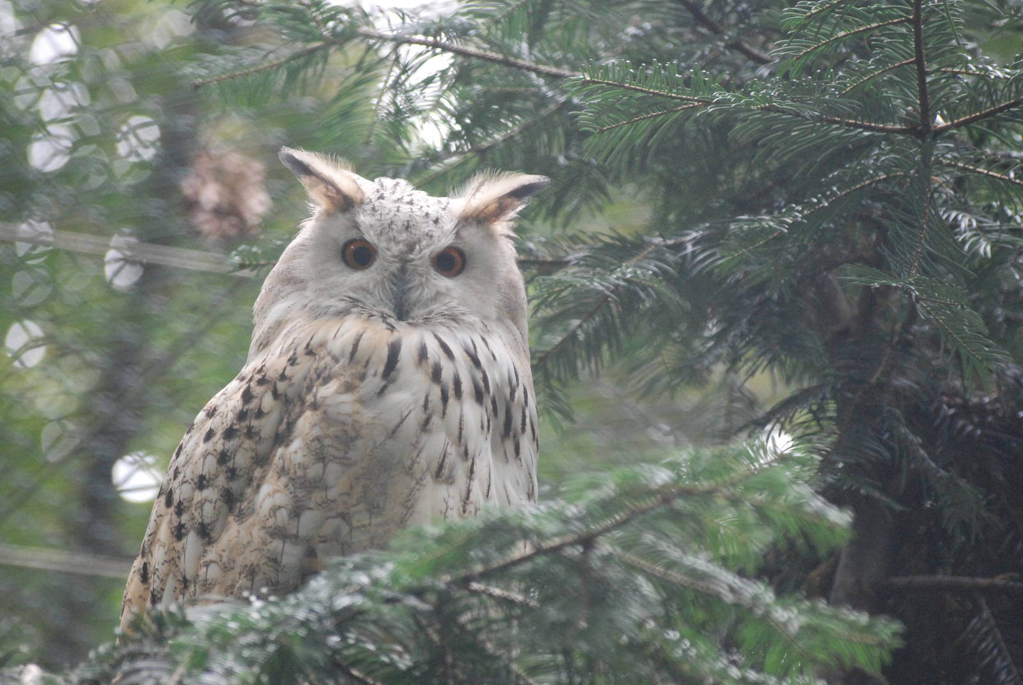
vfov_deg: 4.7
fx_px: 8322
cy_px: 342
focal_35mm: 292
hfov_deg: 7.0
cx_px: 512
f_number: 5
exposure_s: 1/160
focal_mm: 195
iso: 1600
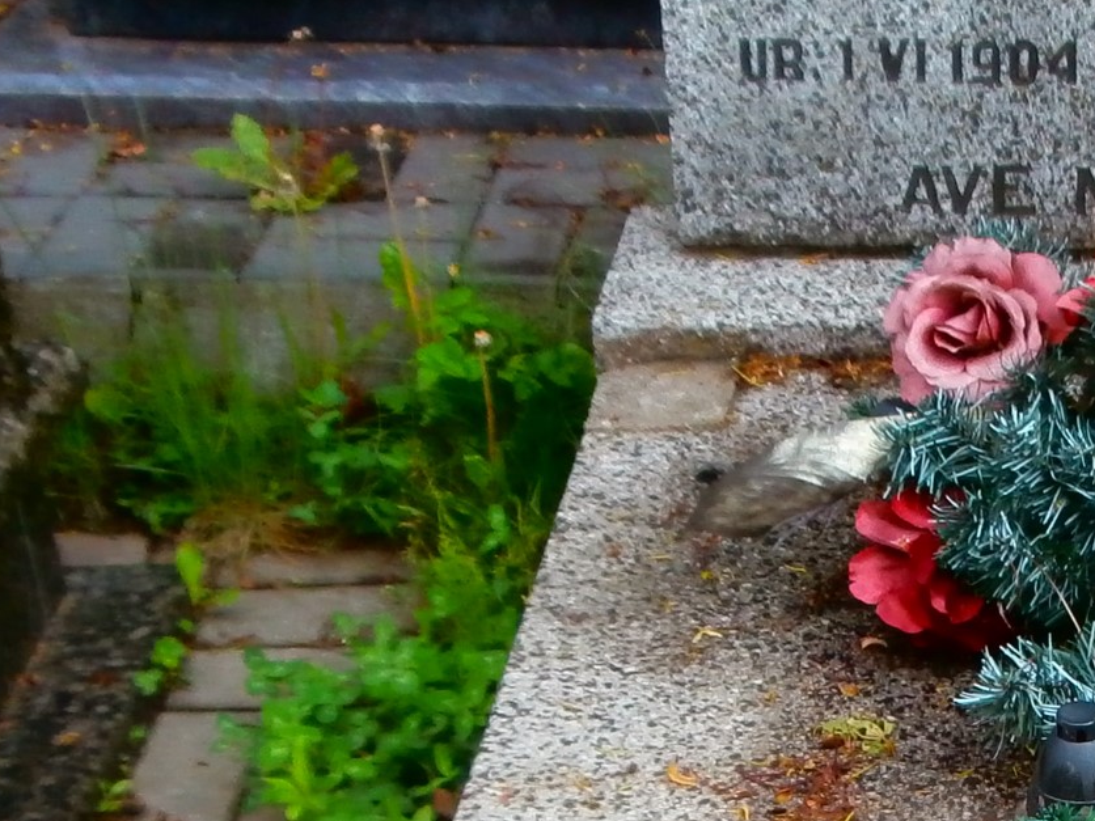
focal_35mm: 86
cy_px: 792
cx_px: 1090
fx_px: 2720
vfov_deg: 16.8
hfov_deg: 21.9
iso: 100
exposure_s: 1/250
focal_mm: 4.2
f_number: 3
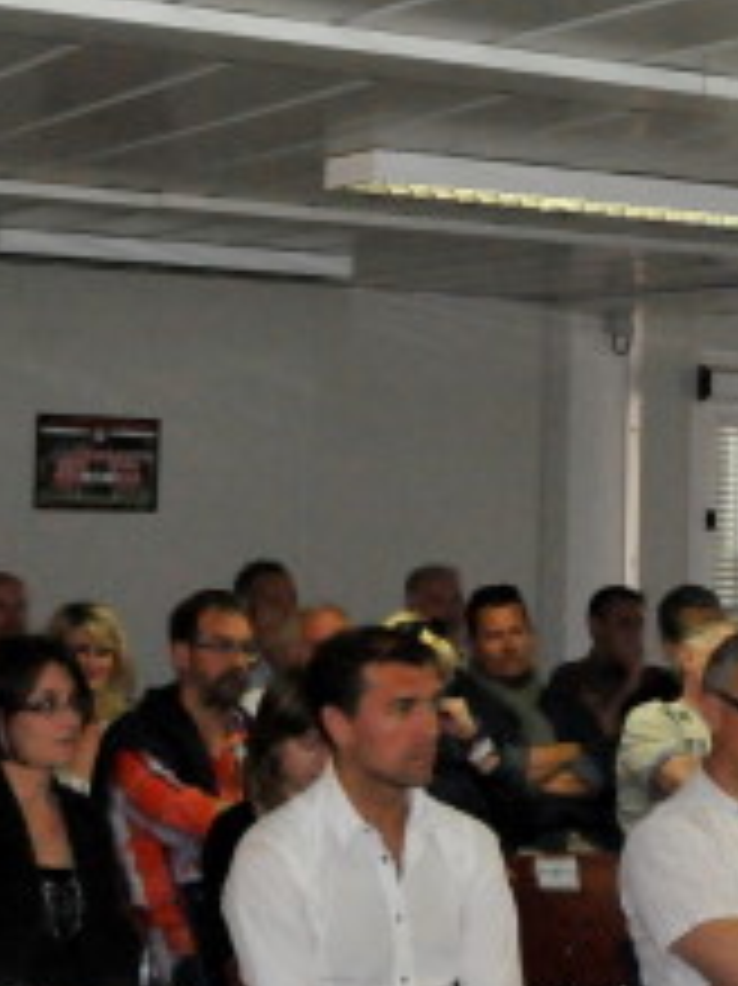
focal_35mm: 83
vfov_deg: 23.5
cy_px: 331
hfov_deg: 17.7
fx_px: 2362
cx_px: 477
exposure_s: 1/250
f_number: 9
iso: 3200
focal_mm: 18
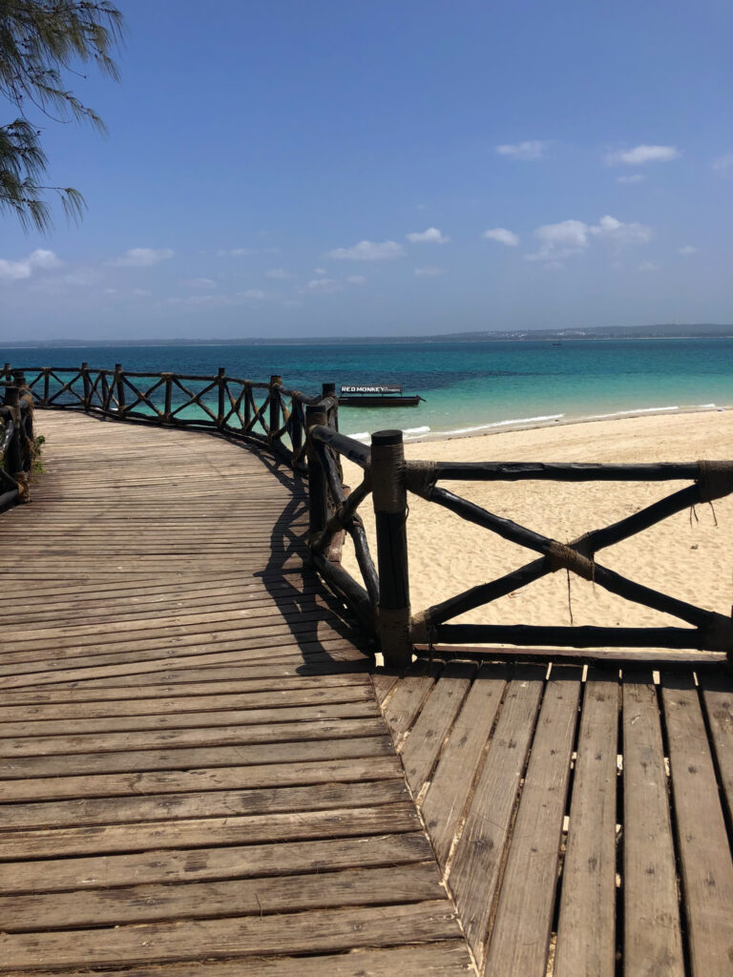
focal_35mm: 28
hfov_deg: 49.7
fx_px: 791
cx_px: 366
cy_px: 488
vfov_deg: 63.4
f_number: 1.8
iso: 25
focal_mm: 3.99
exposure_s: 1/4000
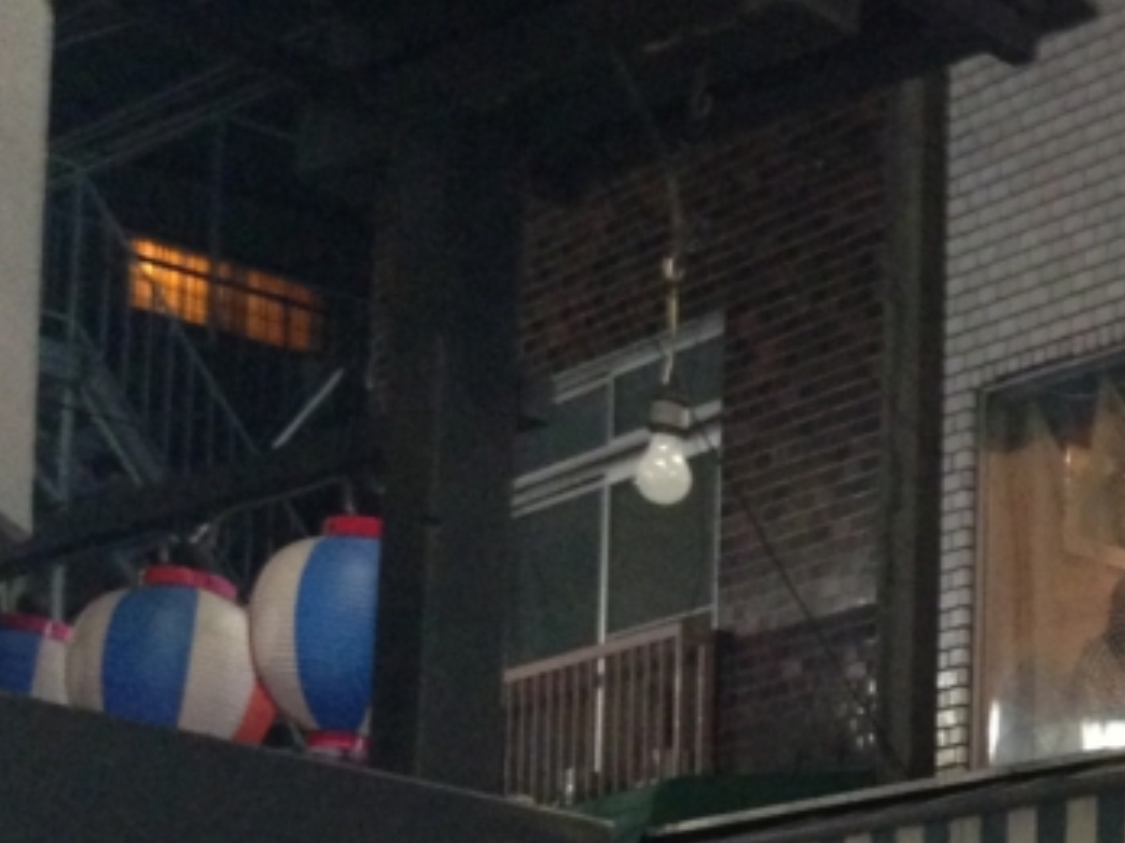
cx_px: 1497
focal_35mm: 97
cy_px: 1124
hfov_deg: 18.7
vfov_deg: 14.5
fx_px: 3152
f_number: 2.4
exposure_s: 1/17
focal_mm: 4.12
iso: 320
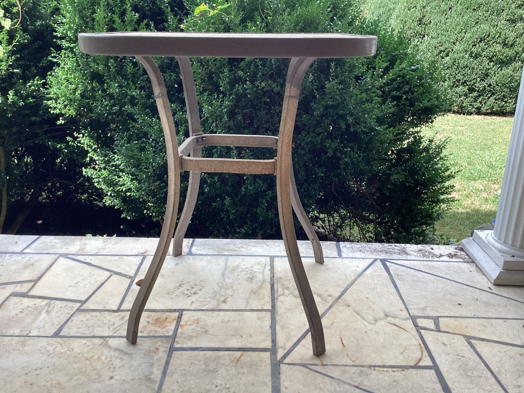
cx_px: 262
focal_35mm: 31
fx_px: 469
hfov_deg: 58.3
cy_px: 196
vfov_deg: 45.4
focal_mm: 3.3
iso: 25
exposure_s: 1/215
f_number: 2.4
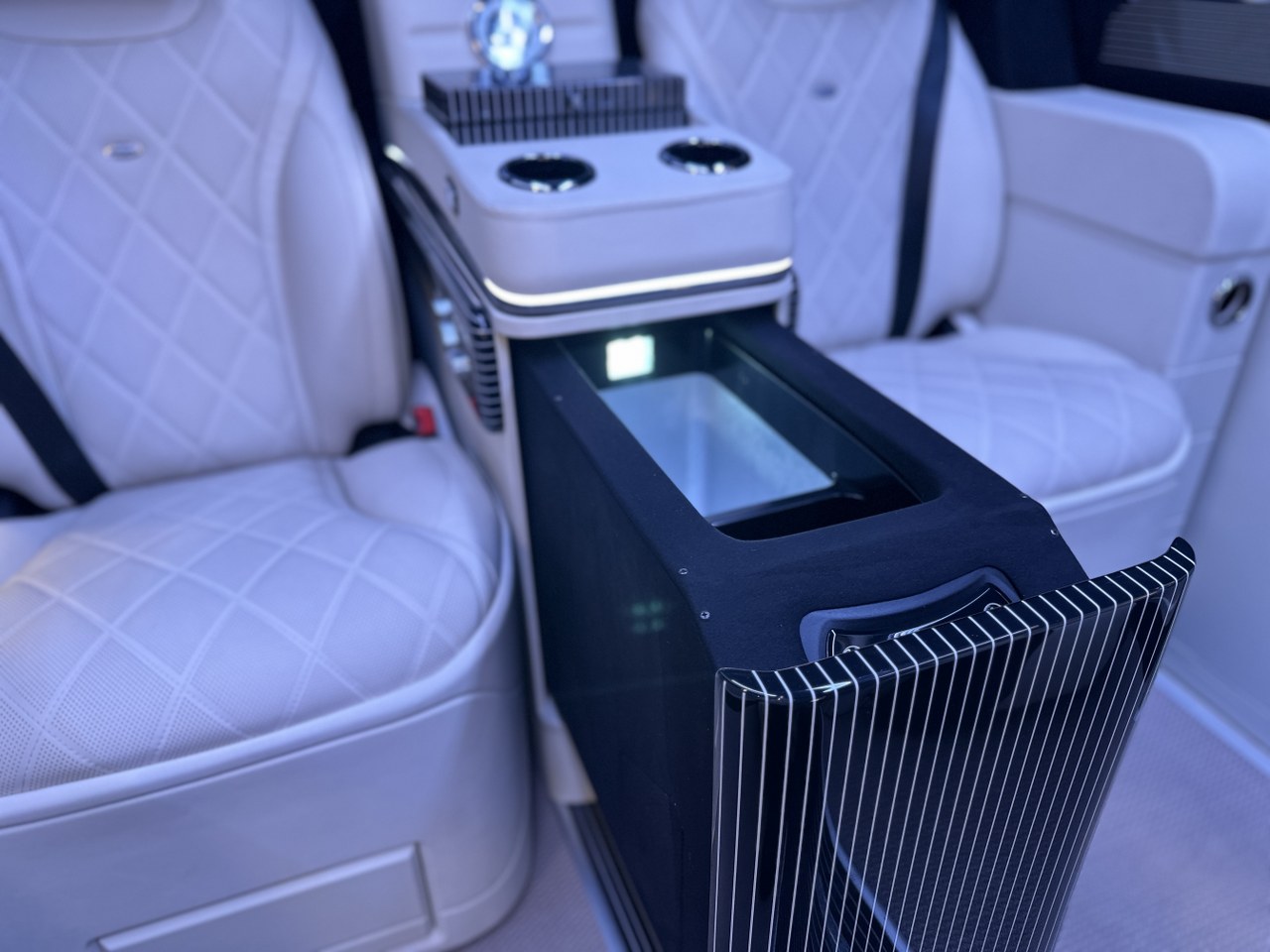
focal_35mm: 24
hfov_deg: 71.6
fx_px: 881
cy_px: 476
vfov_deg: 56.8
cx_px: 635
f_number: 1.78
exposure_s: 1/50
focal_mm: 6.86
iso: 160
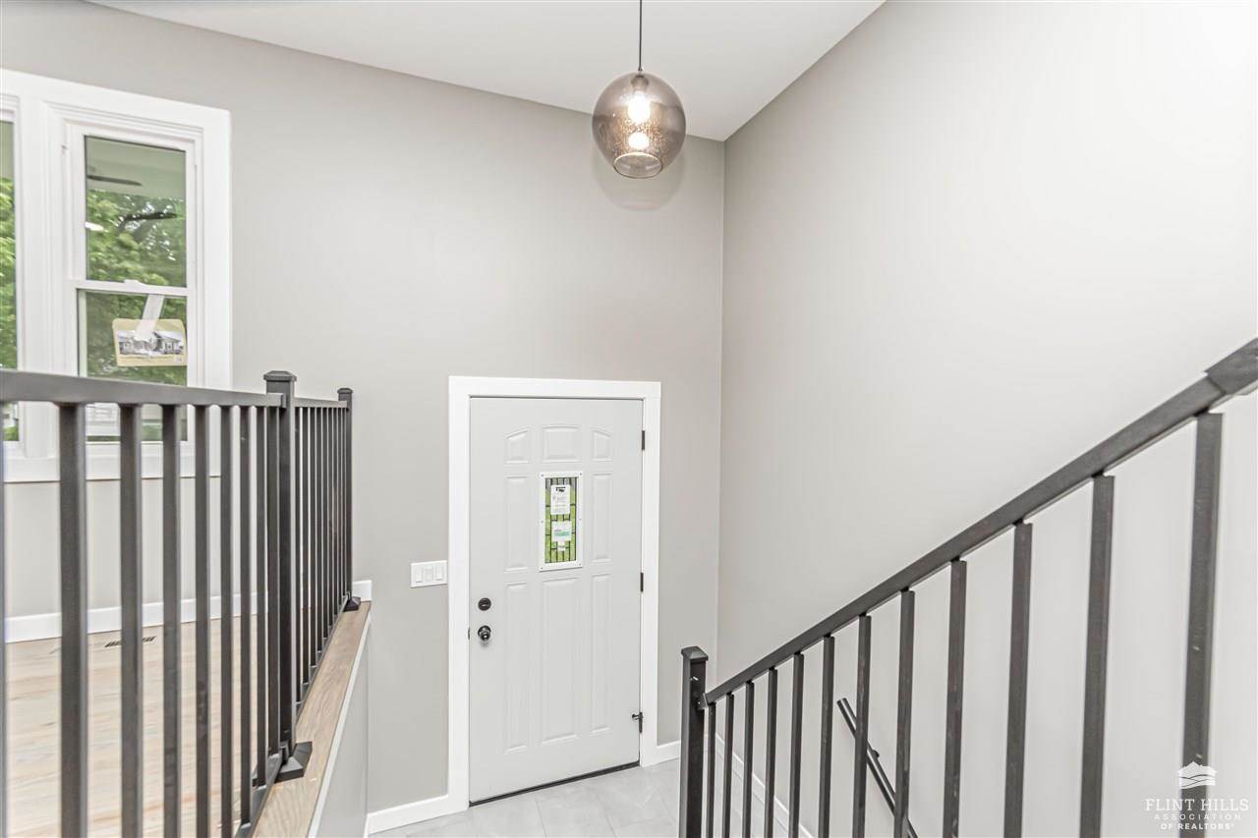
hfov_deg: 100.4
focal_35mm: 15
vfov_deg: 77.3
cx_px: 629
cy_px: 419
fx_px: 524
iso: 1250
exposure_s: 1/60
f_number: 10
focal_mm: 10
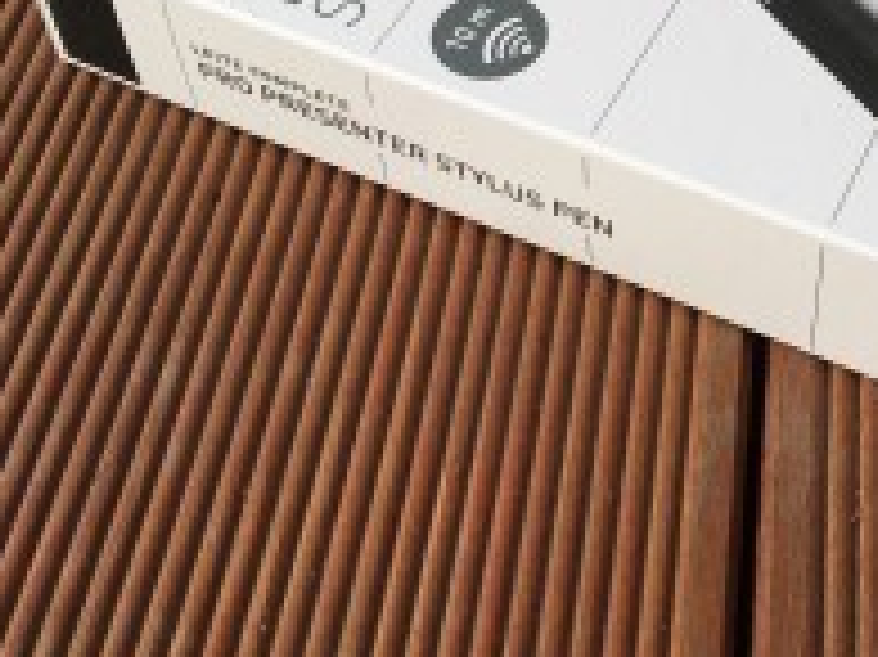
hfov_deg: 28.6
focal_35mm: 67
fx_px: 1698
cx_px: 657
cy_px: 58
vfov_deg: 21.4
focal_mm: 4.15
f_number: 2.2
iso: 25
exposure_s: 1/1923
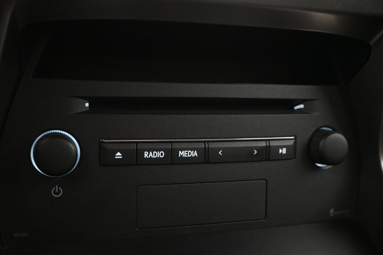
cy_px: 128
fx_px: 423
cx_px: 192
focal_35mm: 40
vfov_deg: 33.6
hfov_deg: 48.7
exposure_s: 1/40
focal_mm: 26.5
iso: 5600
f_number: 4.5
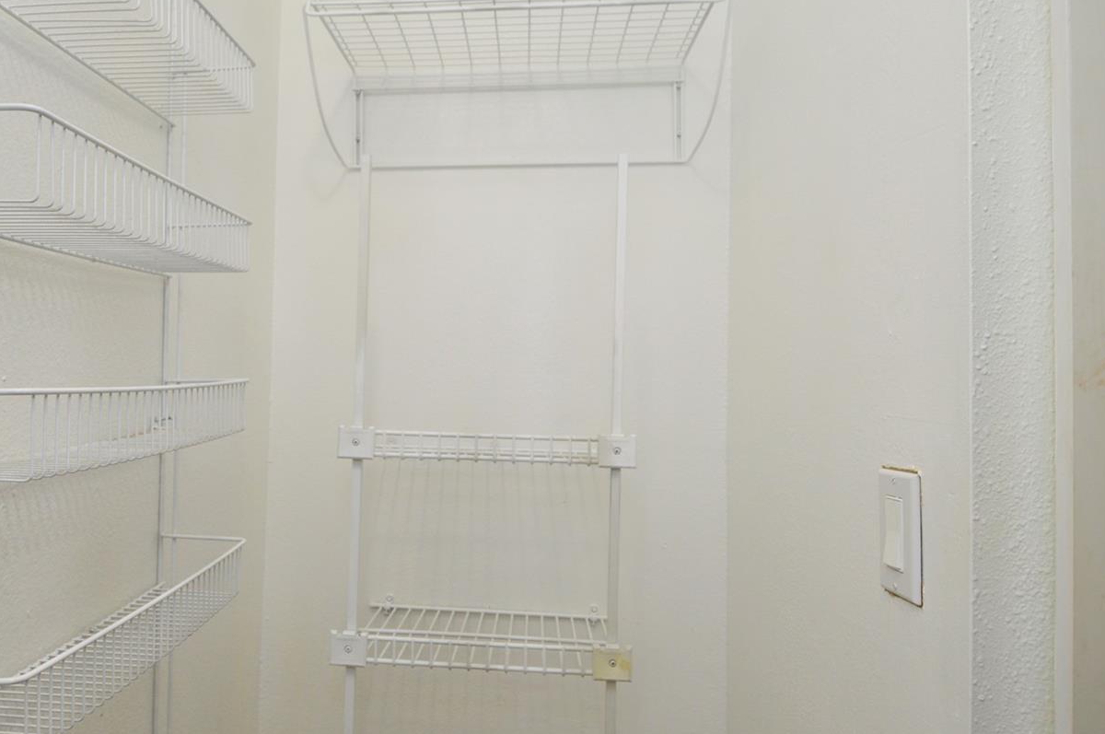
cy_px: 363
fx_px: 736
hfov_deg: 73.2
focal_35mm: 24
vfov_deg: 53.0
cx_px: 453
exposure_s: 1/80
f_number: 4.5
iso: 400
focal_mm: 12
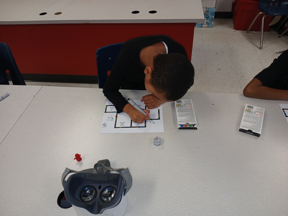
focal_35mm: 26
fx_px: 216
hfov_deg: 67.3
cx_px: 144
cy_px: 108
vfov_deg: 53.1
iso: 100
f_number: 1.8
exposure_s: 1/60
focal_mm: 3.98
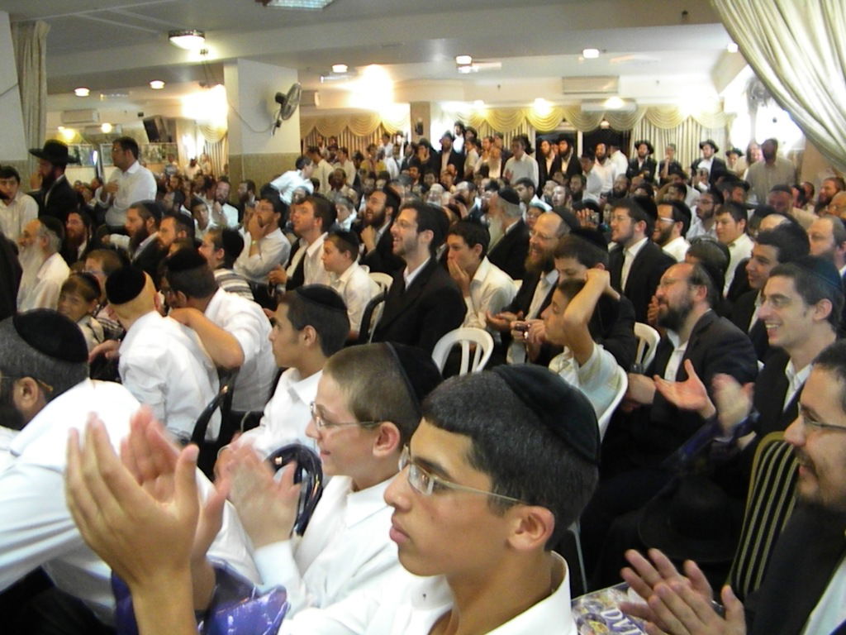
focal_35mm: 28
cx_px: 423
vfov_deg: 49.7
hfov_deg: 63.4
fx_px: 684
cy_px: 318
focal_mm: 5
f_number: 3.5
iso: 788
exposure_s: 1/62.6
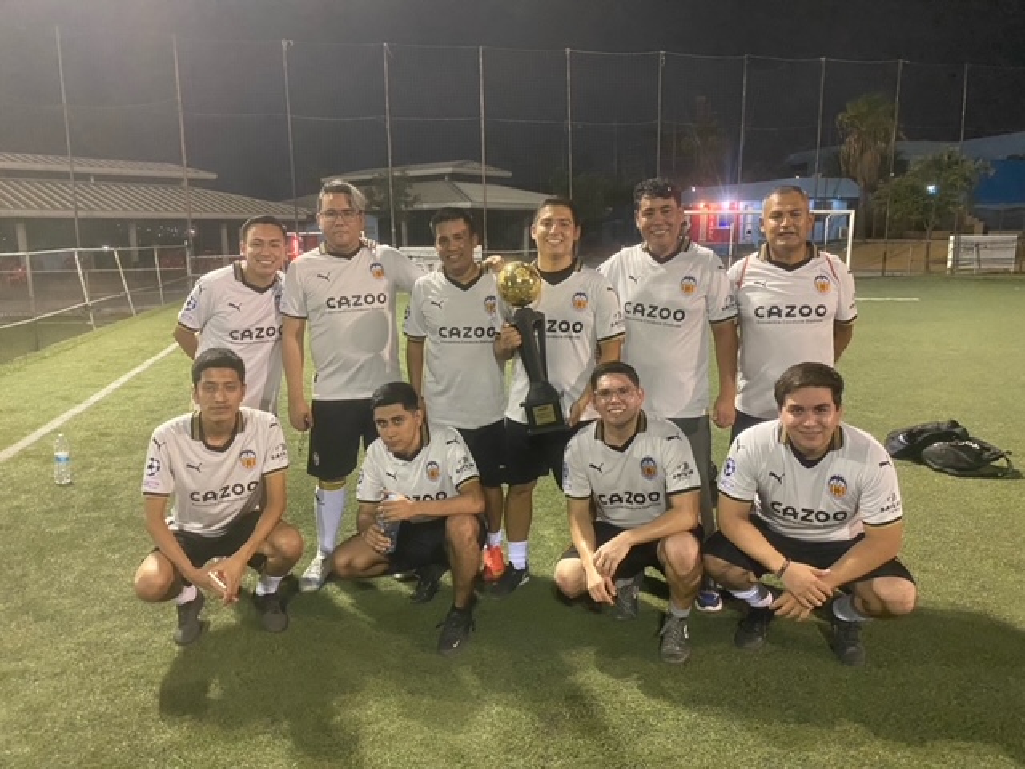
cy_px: 384
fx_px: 770
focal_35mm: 26
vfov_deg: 53.1
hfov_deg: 67.3
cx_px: 512
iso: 800
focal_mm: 4.25
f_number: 1.8
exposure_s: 1/30
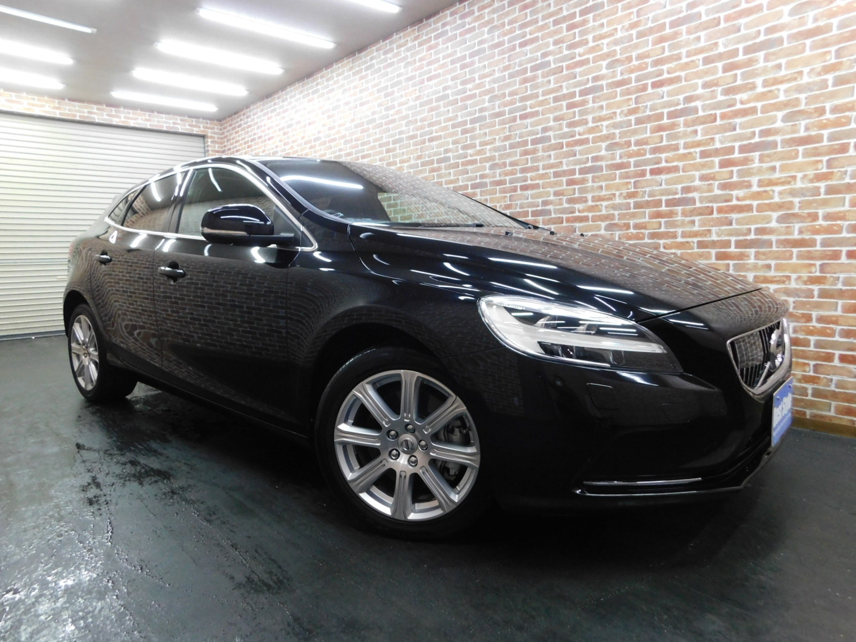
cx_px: 428
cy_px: 321
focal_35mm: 23
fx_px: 569
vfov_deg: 58.9
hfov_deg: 73.9
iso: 360
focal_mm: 4
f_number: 3
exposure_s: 1/30
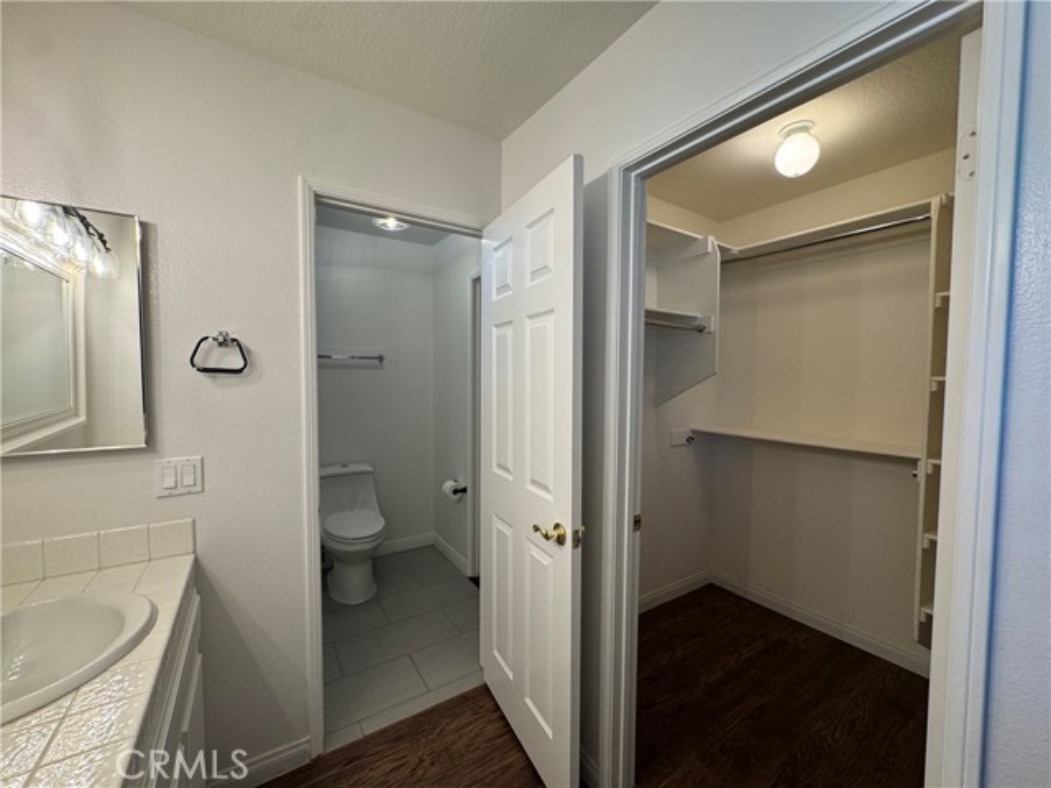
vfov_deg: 85.7
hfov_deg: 102.1
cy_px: 394
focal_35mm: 14
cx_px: 526
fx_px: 425
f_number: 2.2
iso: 125
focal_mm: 2.22
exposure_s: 1/120
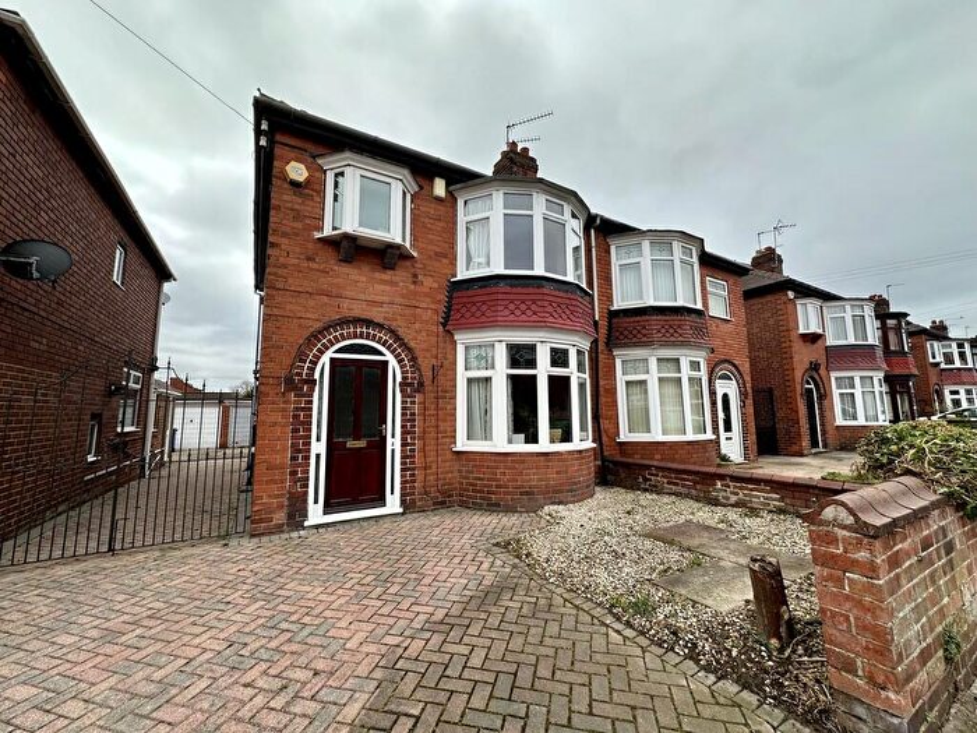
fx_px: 395
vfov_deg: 85.7
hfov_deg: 102.1
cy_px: 366
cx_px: 488
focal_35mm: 14
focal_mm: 2.22
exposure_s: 1/425
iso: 40
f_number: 2.2
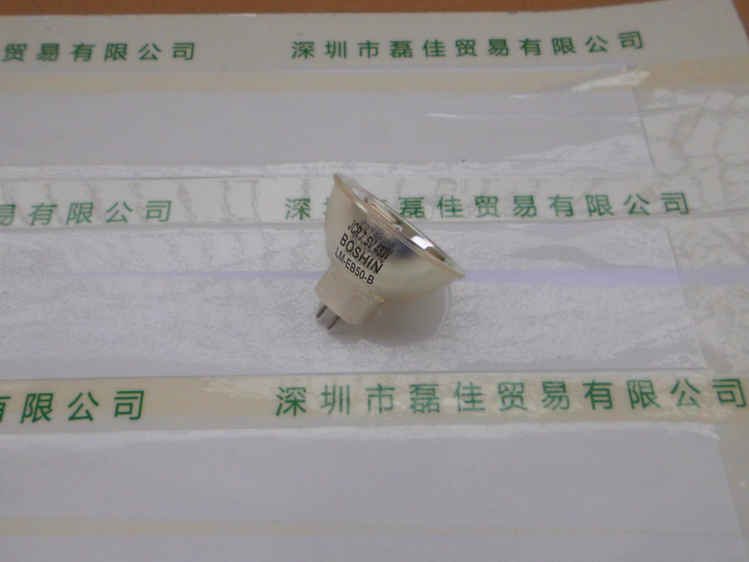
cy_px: 281
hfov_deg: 67.3
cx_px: 374
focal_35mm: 26
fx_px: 563
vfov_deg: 53.1
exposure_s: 1/112
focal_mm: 4.6
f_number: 3.2
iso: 100
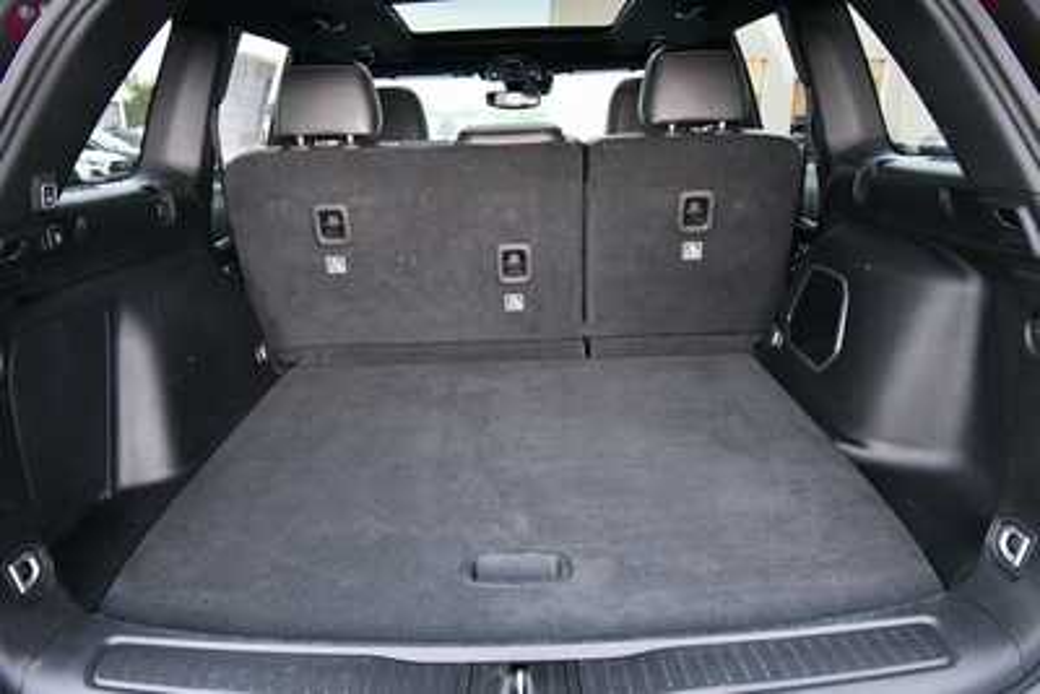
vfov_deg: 48.0
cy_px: 347
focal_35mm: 27
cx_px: 520
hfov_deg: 67.4
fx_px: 780
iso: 8000
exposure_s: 1/60
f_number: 5.6
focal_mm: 18
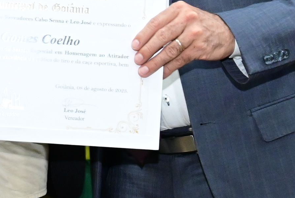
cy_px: -111
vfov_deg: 6.0
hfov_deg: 9.0
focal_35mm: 228
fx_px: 1870
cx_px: 21
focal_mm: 46
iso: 4000
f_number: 4
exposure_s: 1/125
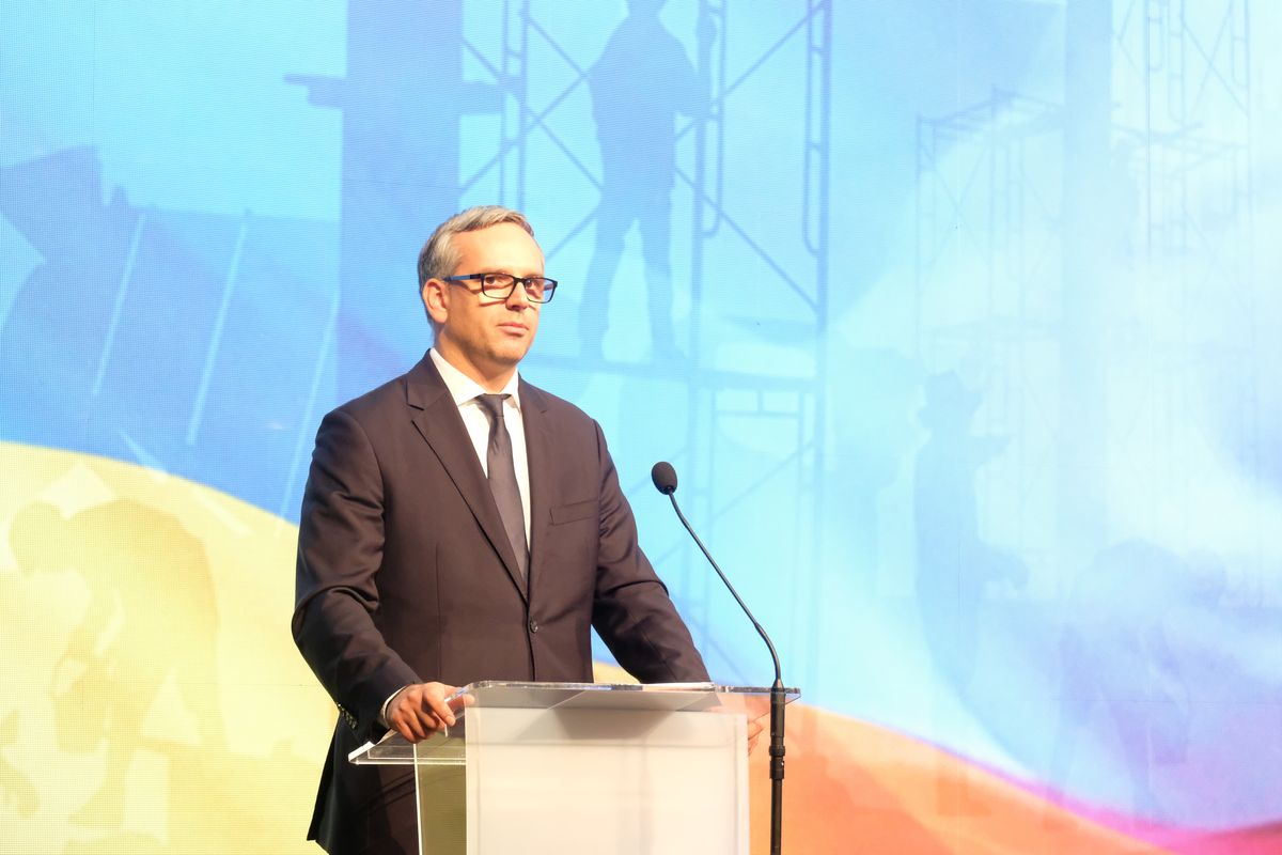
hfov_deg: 17.1
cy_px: 428
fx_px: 4273
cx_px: 641
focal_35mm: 120
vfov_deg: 11.4
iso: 5000
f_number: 5.2
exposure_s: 1/60
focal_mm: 80
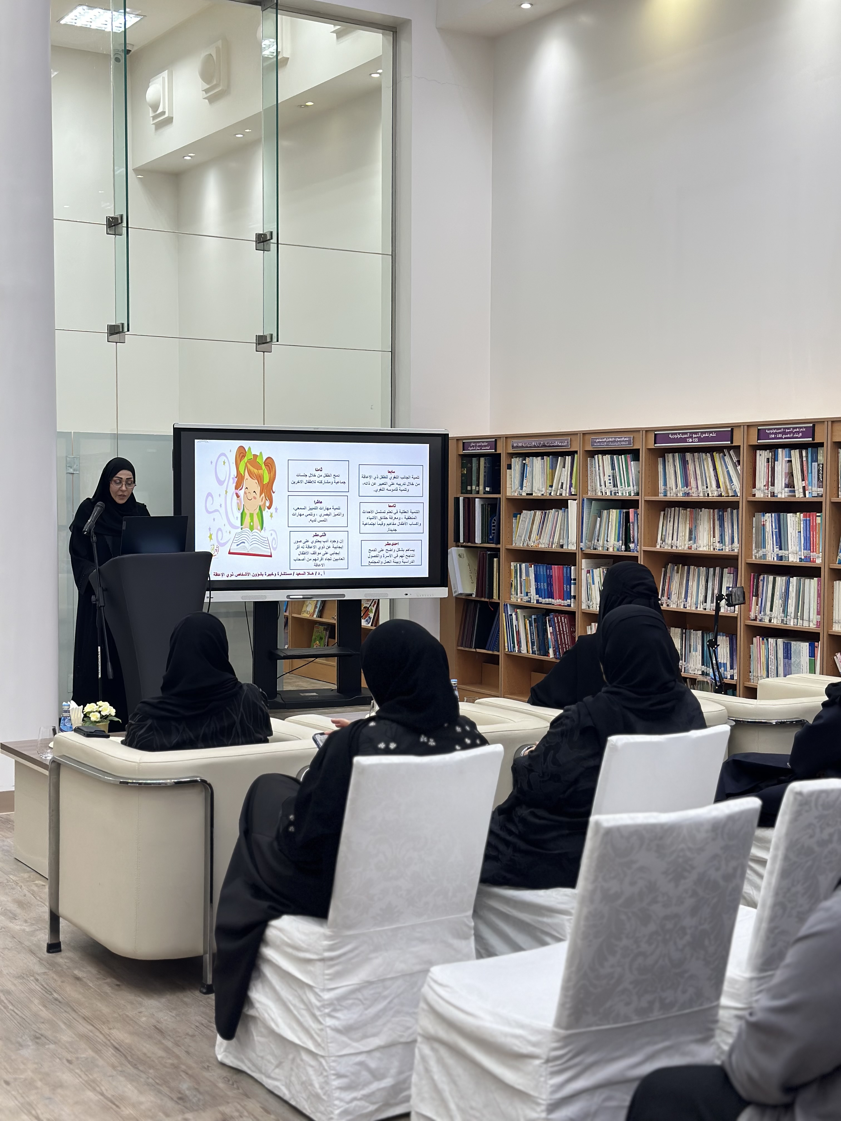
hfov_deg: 30.3
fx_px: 1555
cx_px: 420
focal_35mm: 48
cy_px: 560
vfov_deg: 39.7
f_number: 1.78
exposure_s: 1/60
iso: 64
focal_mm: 6.86
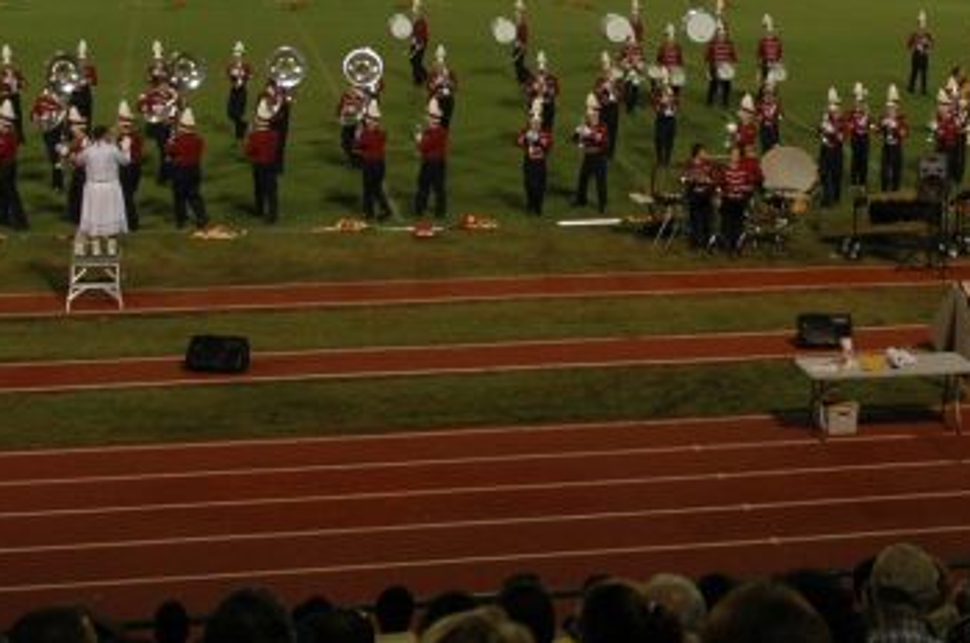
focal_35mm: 79
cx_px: 784
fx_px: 2125
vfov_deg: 17.1
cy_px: 136
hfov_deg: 25.3
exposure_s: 1/60
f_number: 2.8
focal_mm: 18
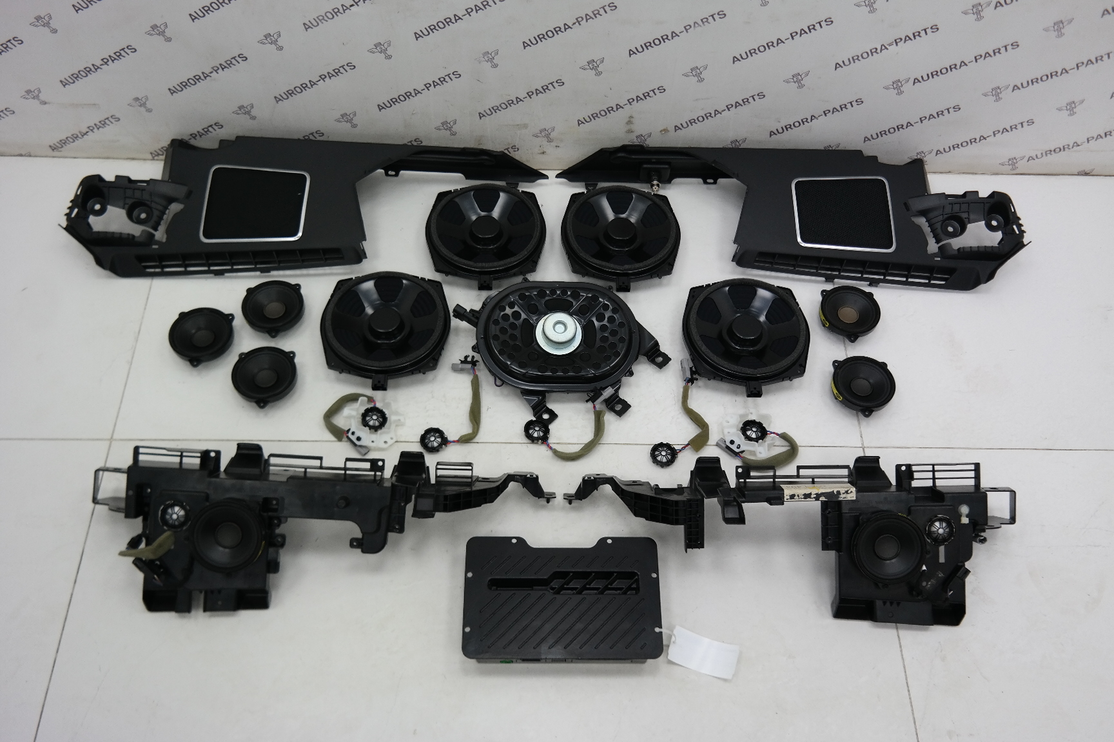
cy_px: 371
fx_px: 928
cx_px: 557
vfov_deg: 43.6
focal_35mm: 30
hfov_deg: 61.9
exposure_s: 1/80
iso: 200
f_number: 3.5
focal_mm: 20
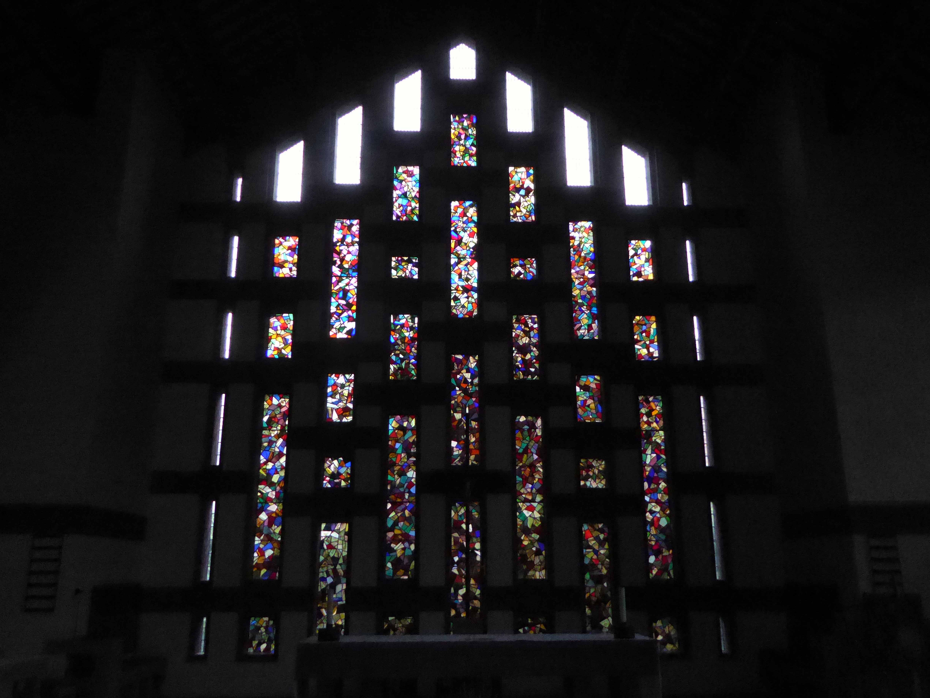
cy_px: 349
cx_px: 465
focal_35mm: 26
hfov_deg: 67.3
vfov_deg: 53.1
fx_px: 699
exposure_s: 1/640
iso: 1600
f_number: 3.4
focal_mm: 4.7
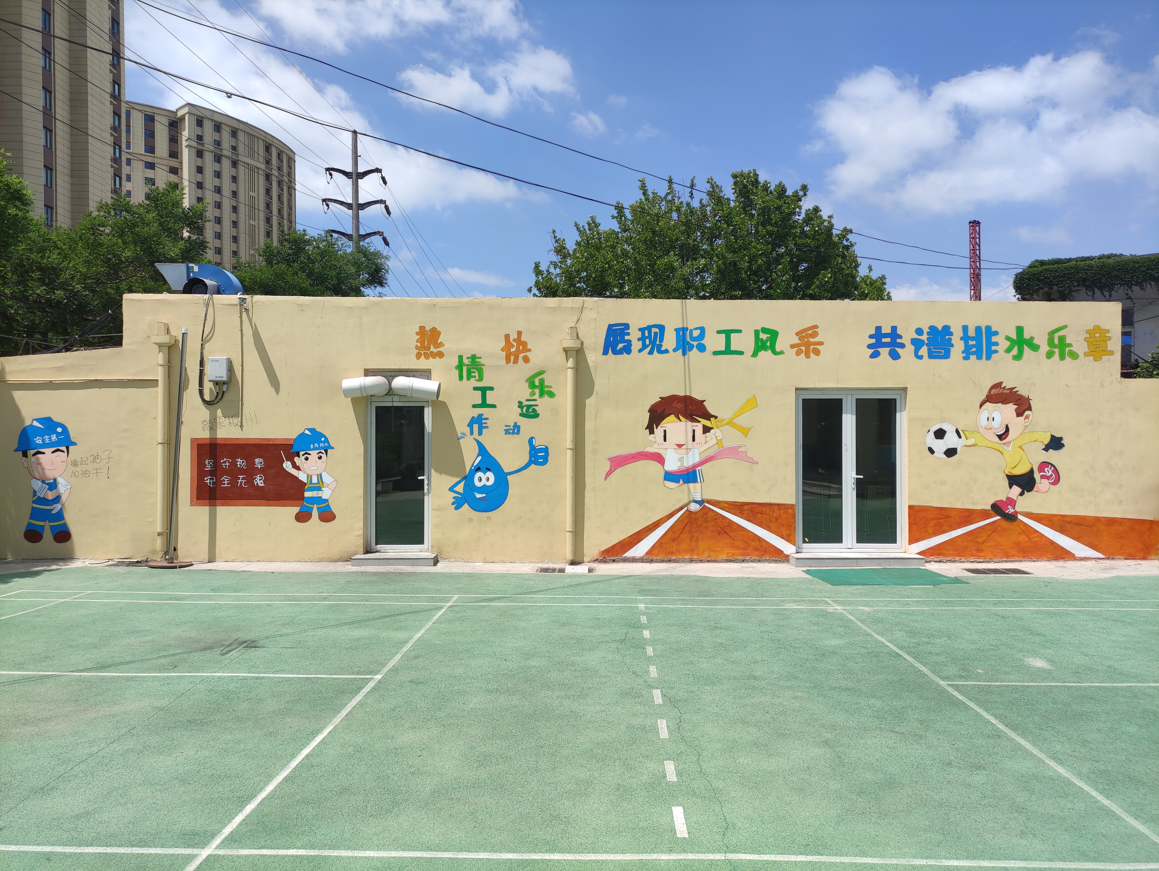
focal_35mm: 25
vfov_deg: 54.9
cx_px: 580
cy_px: 436
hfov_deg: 69.4
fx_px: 837
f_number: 1.89
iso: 50
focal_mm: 5.43
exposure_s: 1/1506
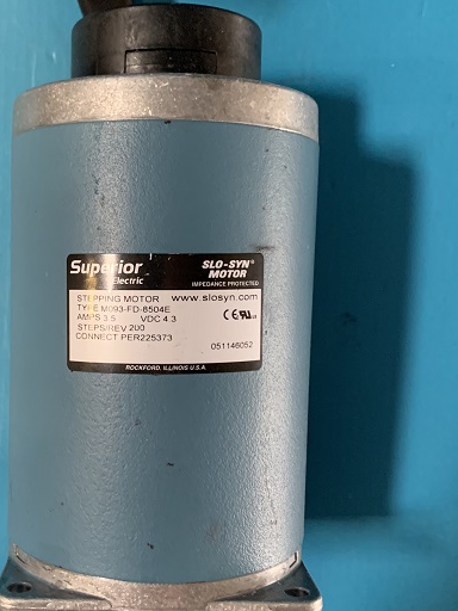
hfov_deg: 34.7
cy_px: 328
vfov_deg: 45.7
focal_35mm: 41
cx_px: 138
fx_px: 723
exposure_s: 1/53
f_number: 1.8
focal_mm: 4.25
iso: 400
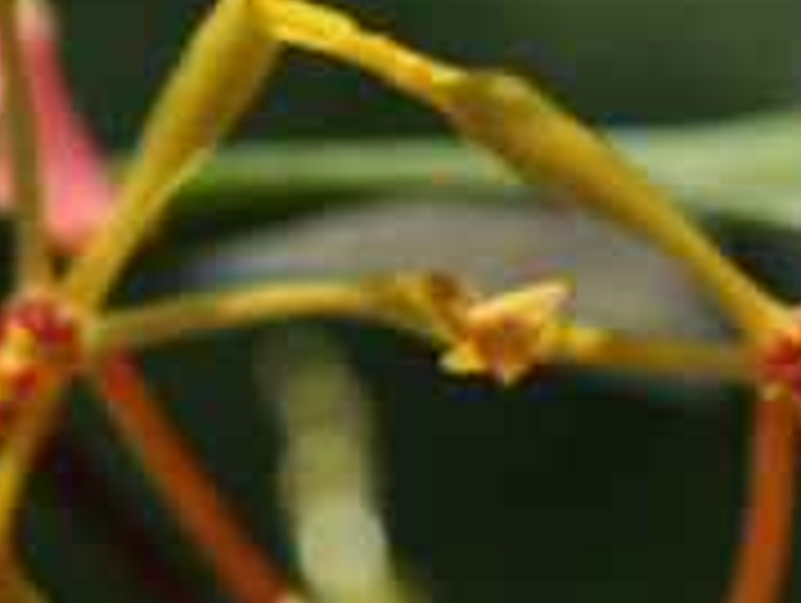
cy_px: 227
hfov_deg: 2.9
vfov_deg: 2.2
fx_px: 15713
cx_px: -936
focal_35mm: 678
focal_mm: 105
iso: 200
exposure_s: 1/200
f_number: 7.1
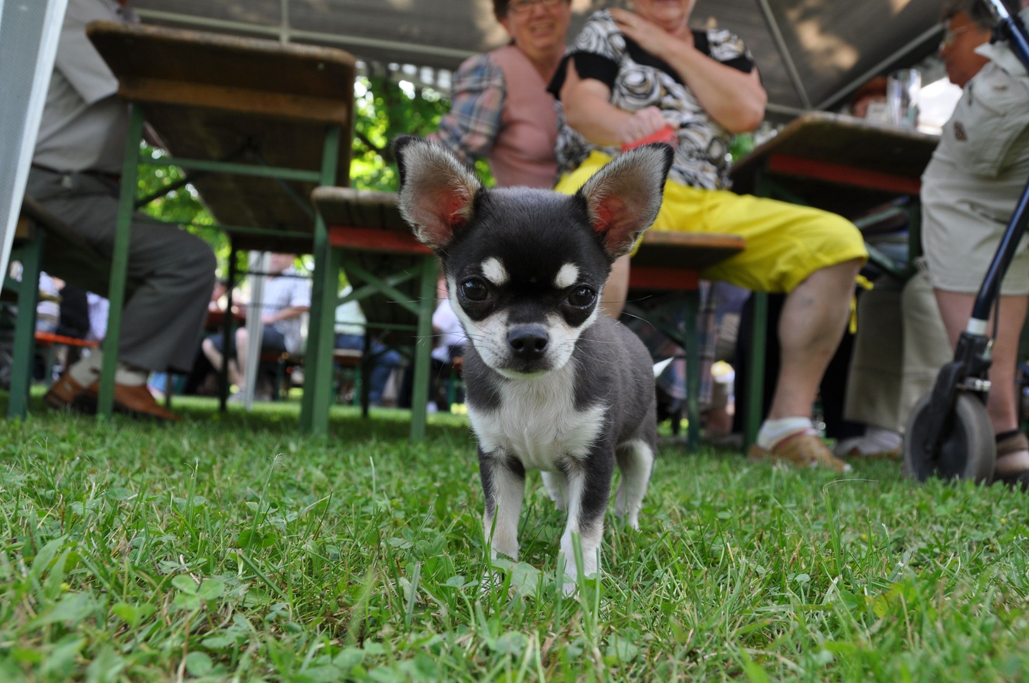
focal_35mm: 30
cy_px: 342
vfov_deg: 43.5
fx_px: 856
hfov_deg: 62.0
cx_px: 514
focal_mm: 20
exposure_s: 1/125
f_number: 5.6
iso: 220
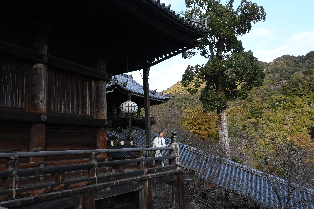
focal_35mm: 31
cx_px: 157
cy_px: 104
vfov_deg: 42.6
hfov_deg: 60.7
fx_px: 268
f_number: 9
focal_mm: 20.5
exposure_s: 1/320
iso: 1000
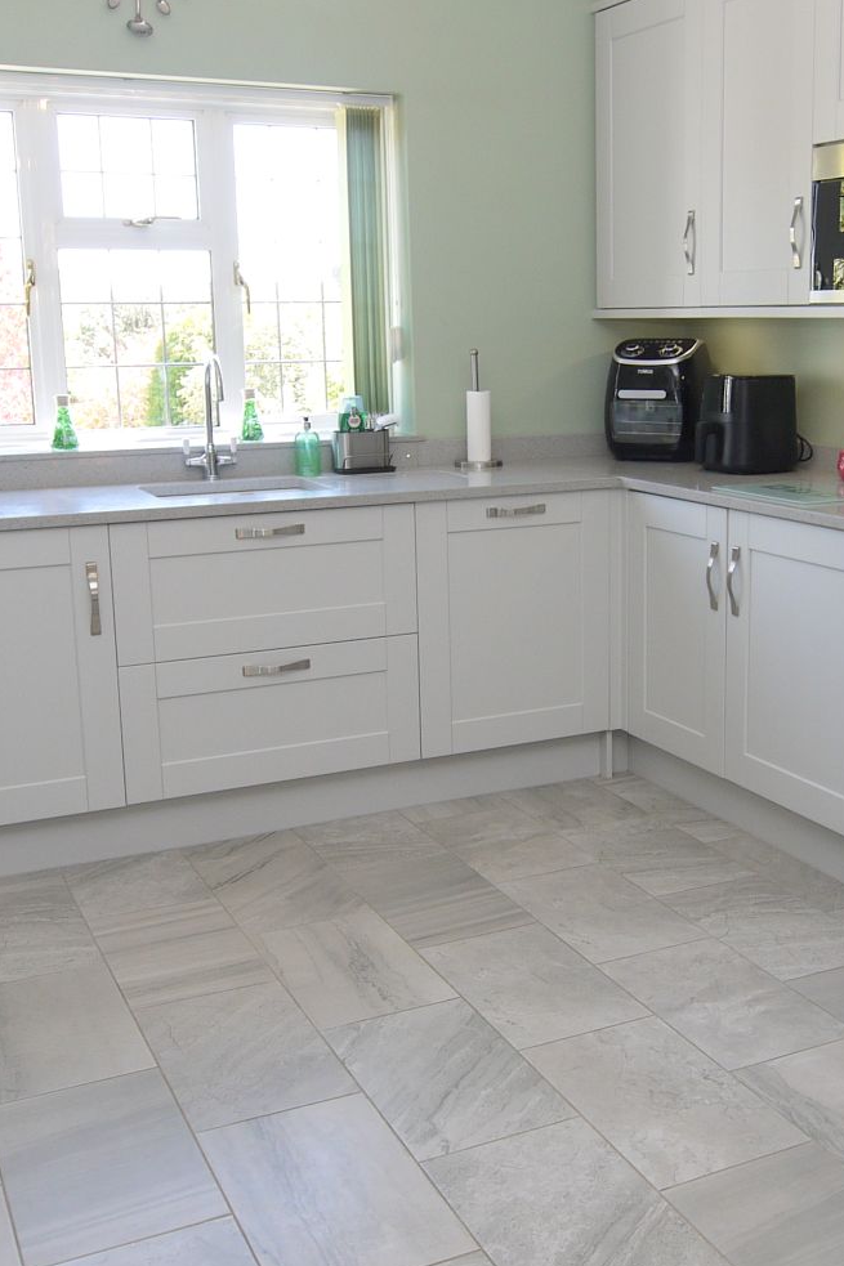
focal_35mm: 39
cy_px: 573
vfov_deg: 49.5
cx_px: 573
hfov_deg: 33.8
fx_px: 1372
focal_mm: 9
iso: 100
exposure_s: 1/60
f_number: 4
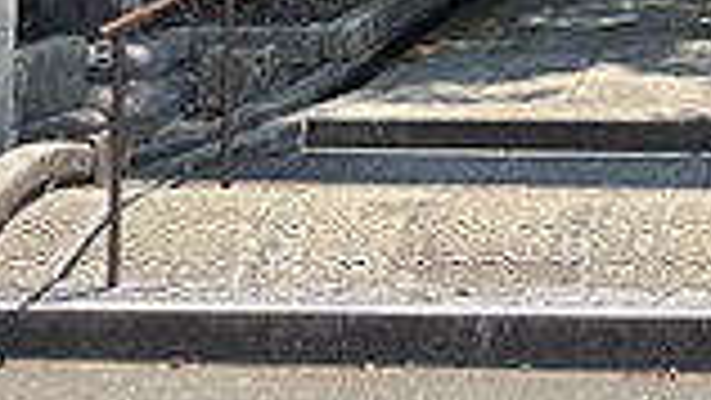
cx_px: 585
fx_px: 2018
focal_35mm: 107
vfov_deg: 10.3
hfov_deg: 19.7
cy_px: -449
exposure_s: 1/913
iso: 50
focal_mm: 5.1
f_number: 1.6
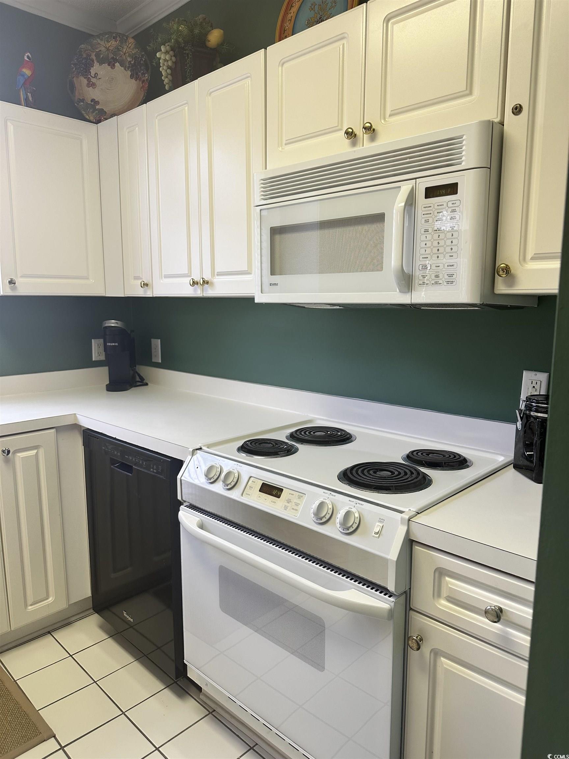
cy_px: 380
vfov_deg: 71.6
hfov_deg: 56.8
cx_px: 284
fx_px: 526
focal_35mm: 24
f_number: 1.78
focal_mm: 6.86
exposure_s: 1/120
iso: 125
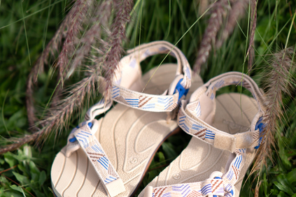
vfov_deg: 21.8
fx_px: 510
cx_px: 45
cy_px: 138
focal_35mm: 62
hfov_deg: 31.3
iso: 400
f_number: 7.1
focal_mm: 35
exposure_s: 1/500
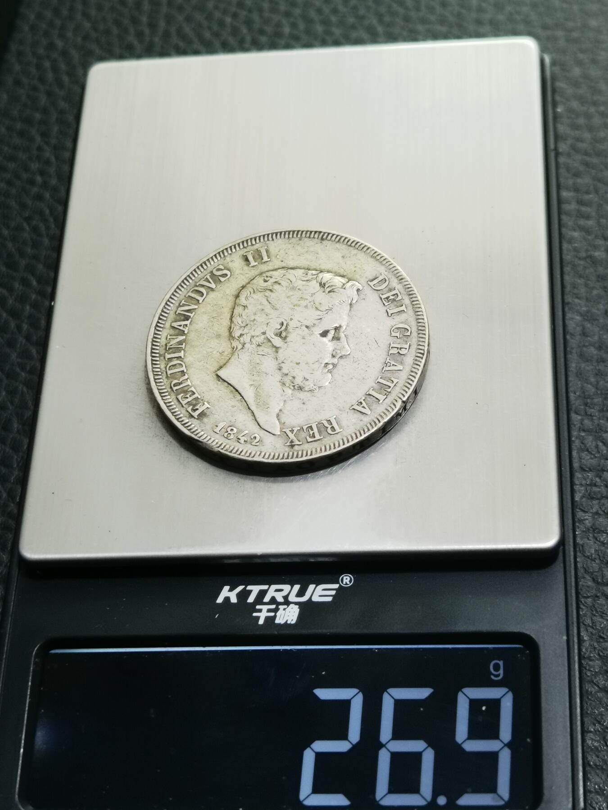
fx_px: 1475
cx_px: 304
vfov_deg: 30.7
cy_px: 405
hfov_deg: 23.3
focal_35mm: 63
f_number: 1.9
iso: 125
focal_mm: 6.67
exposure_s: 1/100
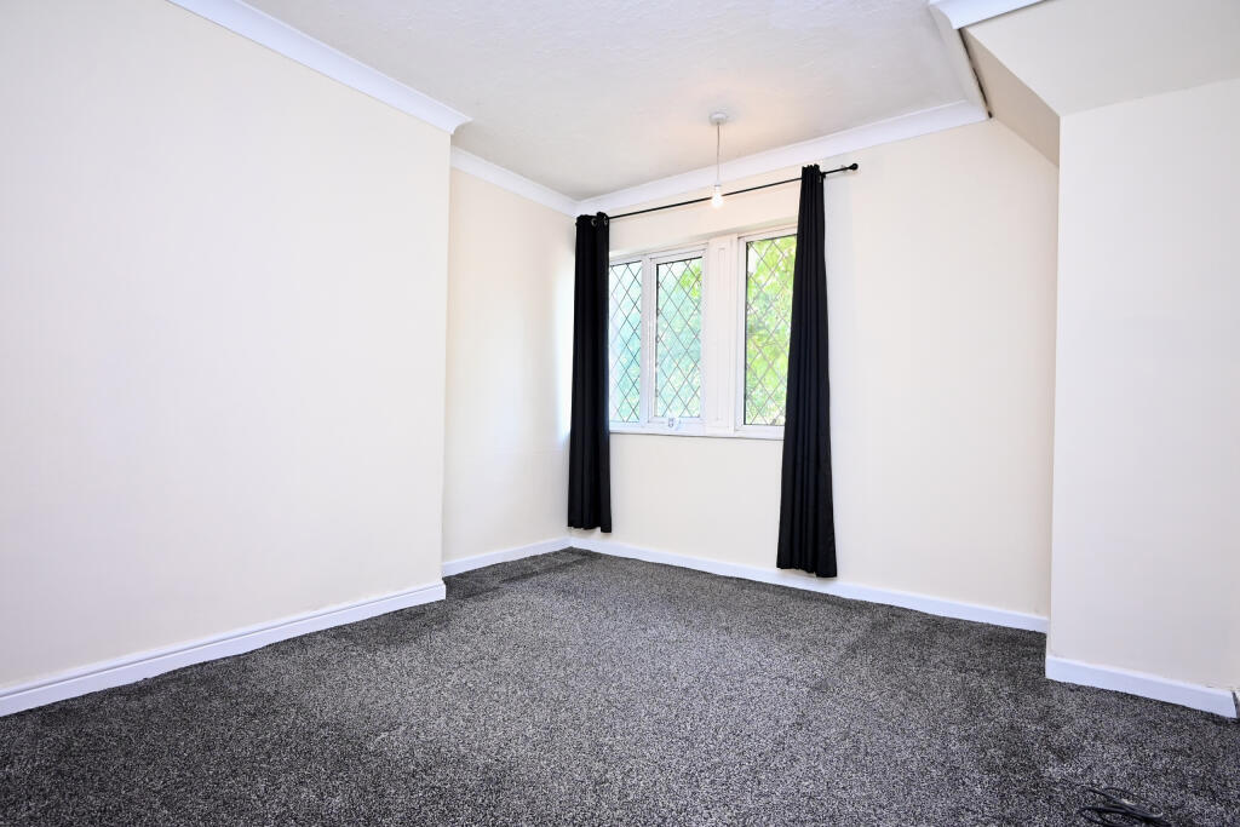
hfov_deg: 90.0
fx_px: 620
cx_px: 620
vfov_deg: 67.4
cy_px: 414
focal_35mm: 18
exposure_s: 1/125
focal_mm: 12
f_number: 3.5
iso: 720
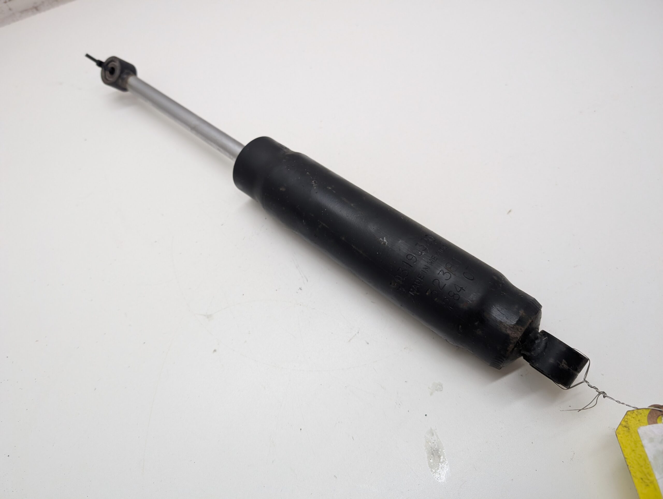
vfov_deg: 56.9
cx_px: 332
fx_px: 460
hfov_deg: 71.5
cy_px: 250
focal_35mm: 24
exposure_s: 1/176
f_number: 1.68
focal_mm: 6.9
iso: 157
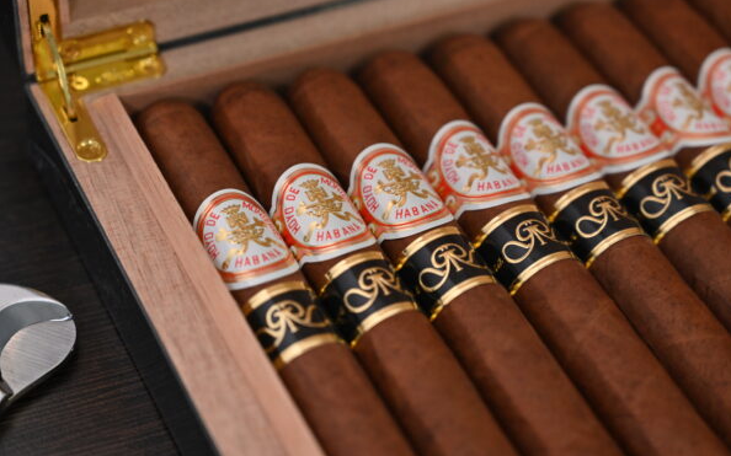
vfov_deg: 18.1
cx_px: 368
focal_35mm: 72
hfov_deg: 28.6
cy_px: 240
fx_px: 1434
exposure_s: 1/125
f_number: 4.5
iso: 1600
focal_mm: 70
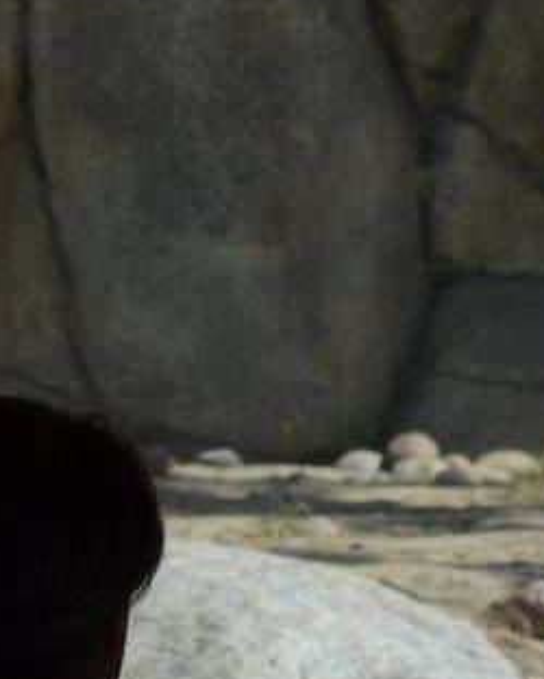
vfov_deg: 3.8
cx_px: -644
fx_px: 10133
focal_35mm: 504
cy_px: 855
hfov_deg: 3.1
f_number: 6.3
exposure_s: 1/640
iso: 200
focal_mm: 70
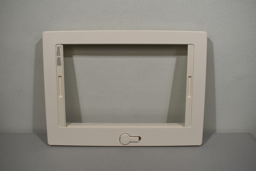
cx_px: 128
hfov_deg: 55.1
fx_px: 245
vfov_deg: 38.4
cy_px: 86
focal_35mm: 34
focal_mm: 23
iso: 250
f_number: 5.6
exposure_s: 1/125
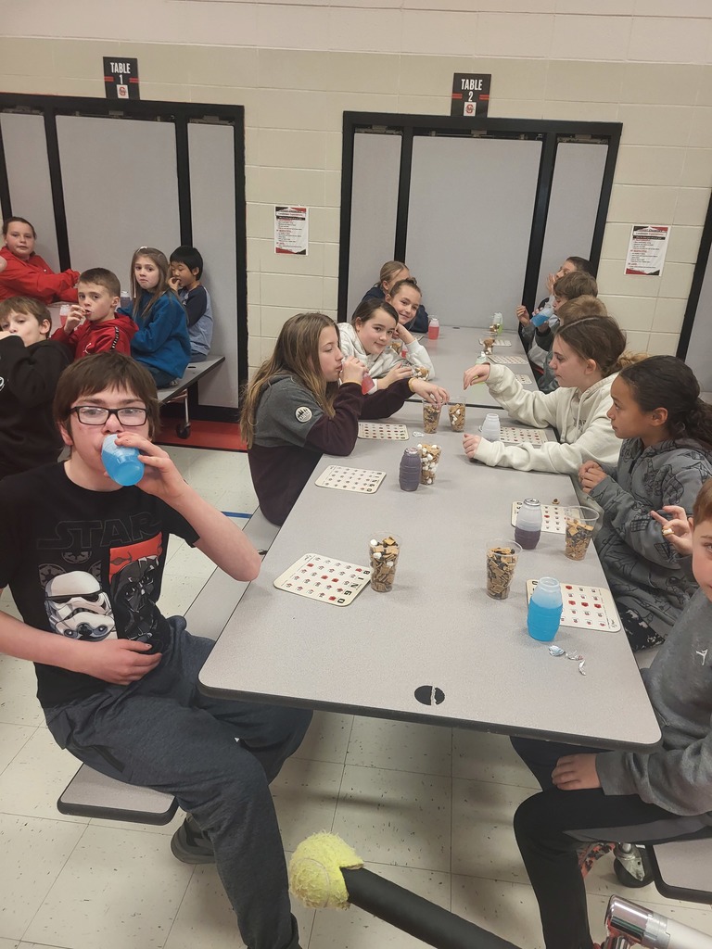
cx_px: 356
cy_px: 474
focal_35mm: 26
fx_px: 713
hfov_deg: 53.1
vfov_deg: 67.3
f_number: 1.8
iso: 250
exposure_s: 1/120
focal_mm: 5.4
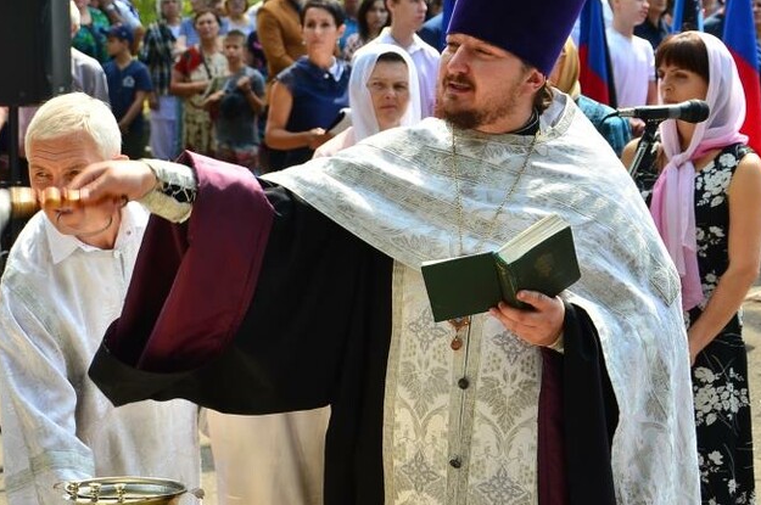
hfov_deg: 19.3
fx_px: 2233
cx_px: 251
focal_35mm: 106
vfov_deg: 12.9
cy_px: 122
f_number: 5.6
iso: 100
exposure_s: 1/250
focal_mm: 45
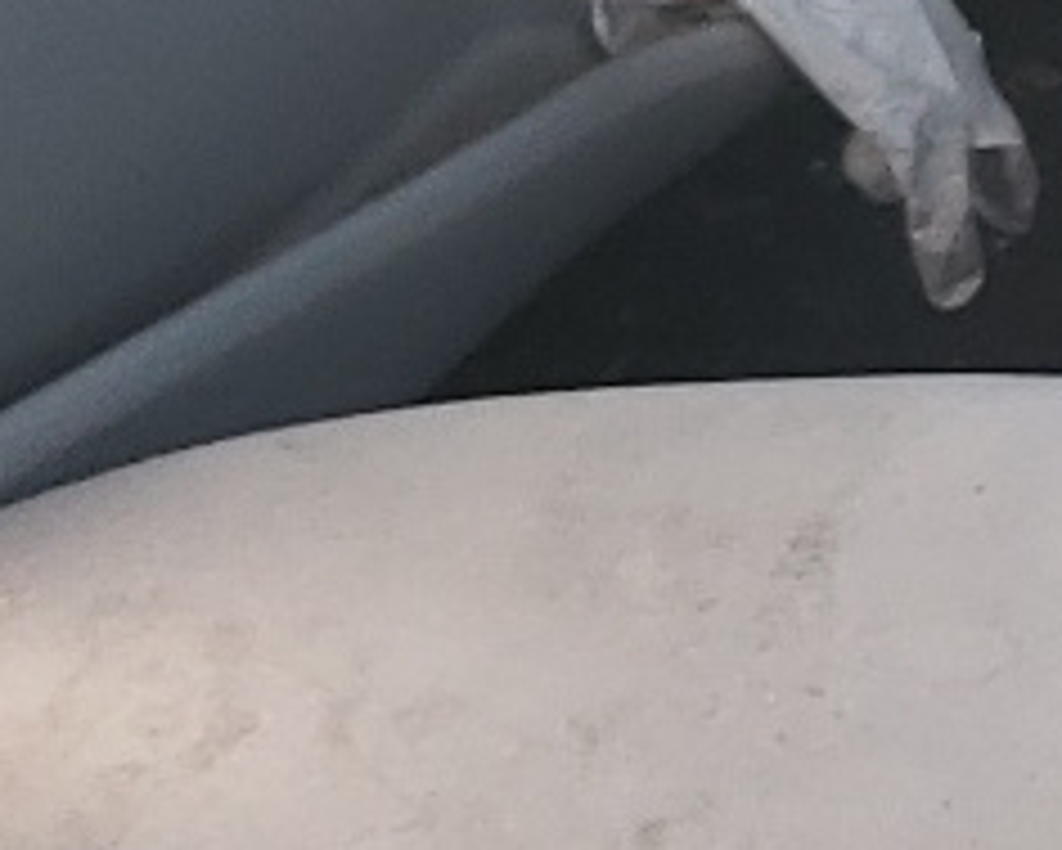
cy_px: 256
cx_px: 2498
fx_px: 5408
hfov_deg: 9.9
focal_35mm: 172
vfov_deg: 9.0
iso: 78
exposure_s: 1/60.2
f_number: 1.5
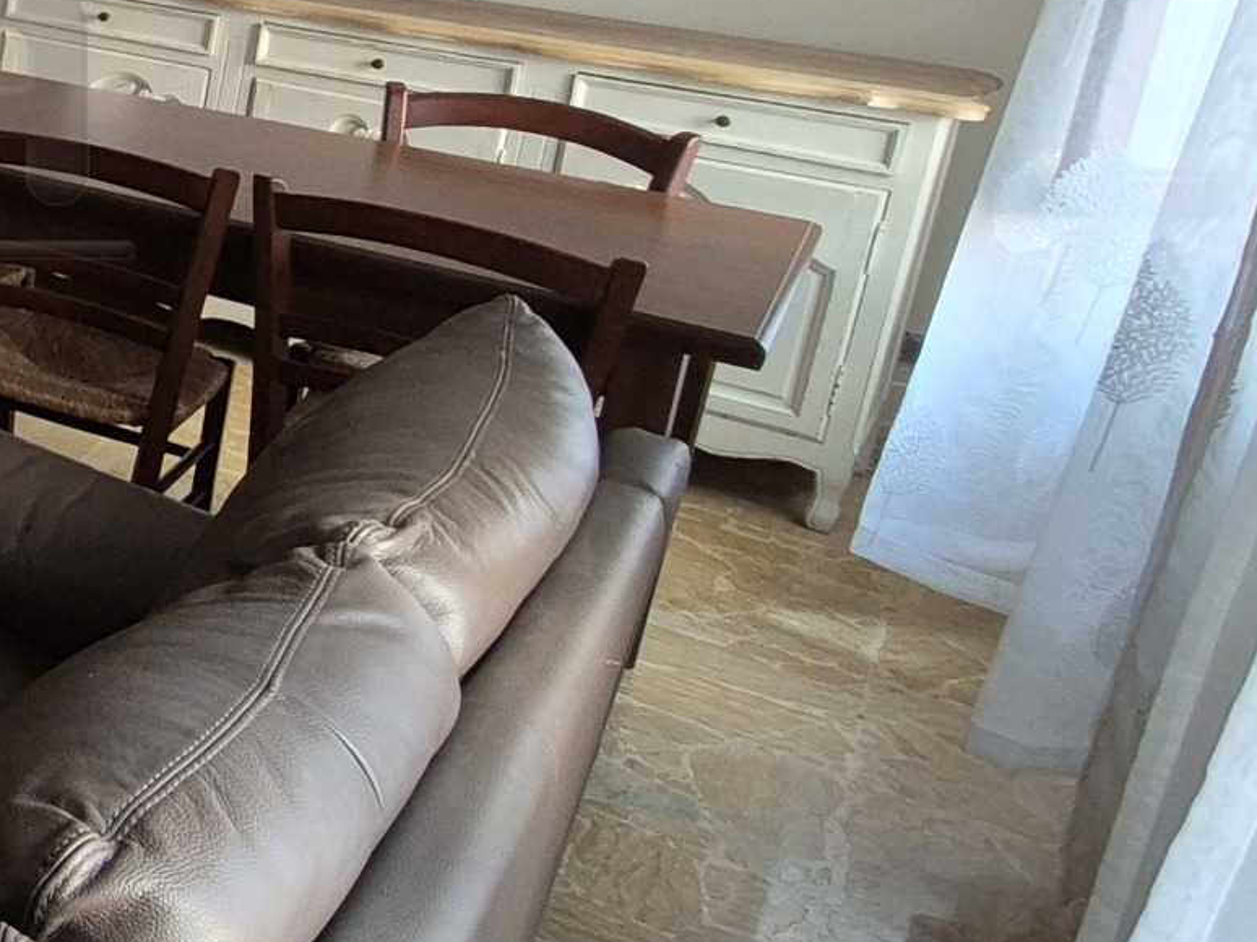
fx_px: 1561
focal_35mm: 43
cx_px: -783
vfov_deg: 31.8
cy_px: 80
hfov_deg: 25.9
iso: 500
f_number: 2.2
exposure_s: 1/50
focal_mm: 2.2
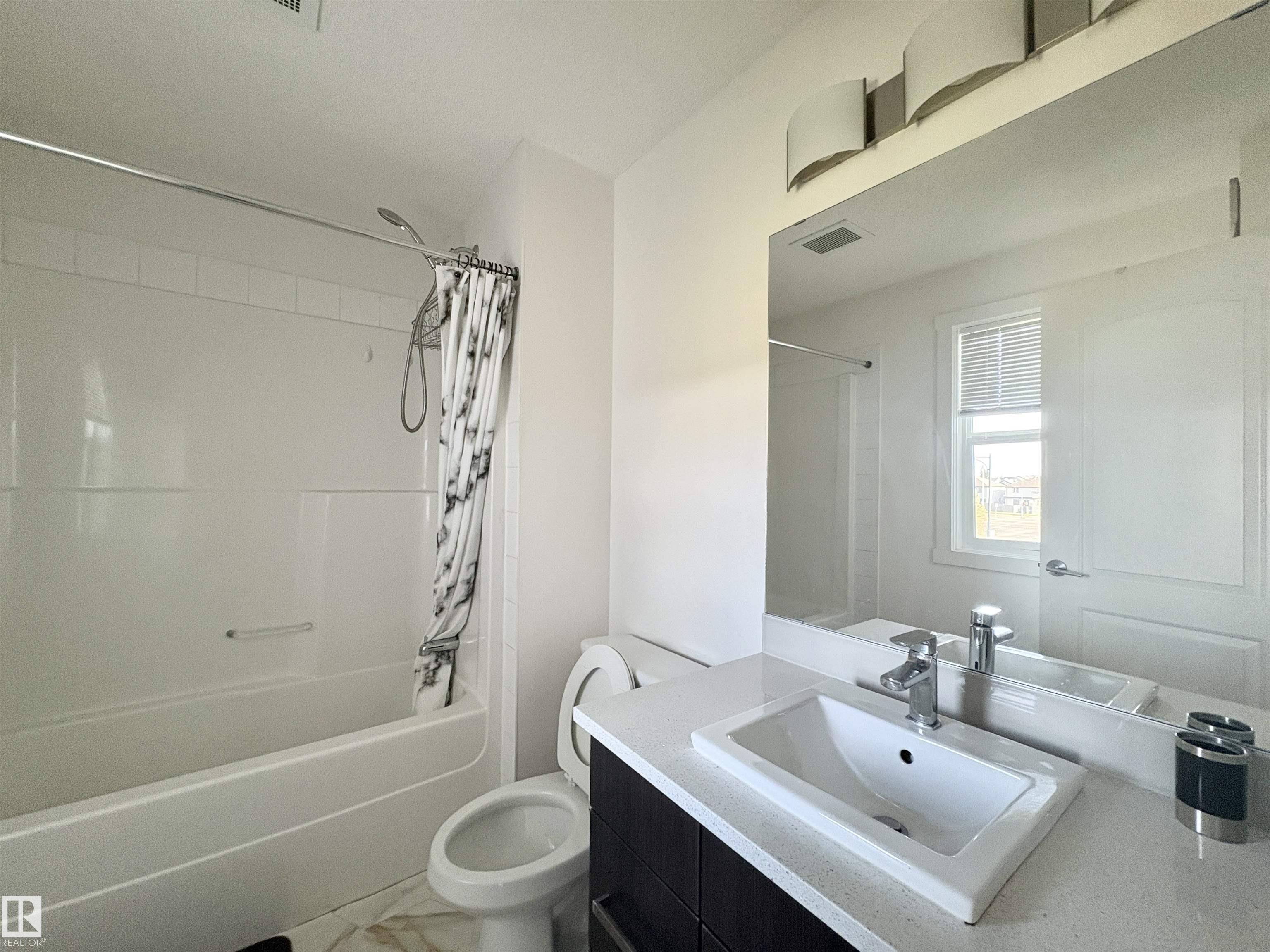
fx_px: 514
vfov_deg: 85.7
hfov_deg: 102.1
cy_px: 476
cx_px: 635
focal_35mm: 14
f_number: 2.2
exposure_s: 1/60
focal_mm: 2.22
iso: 250
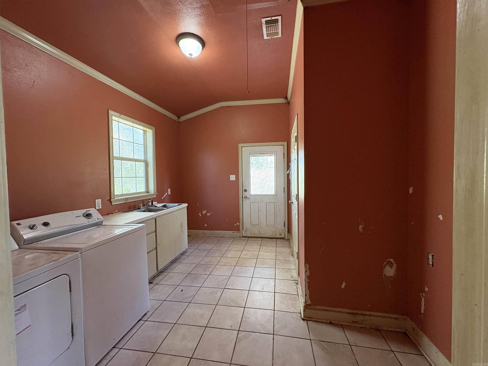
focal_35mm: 14
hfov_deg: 102.1
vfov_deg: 85.7
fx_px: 197
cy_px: 183
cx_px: 244
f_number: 2.2
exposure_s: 1/60
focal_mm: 2.22
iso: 320
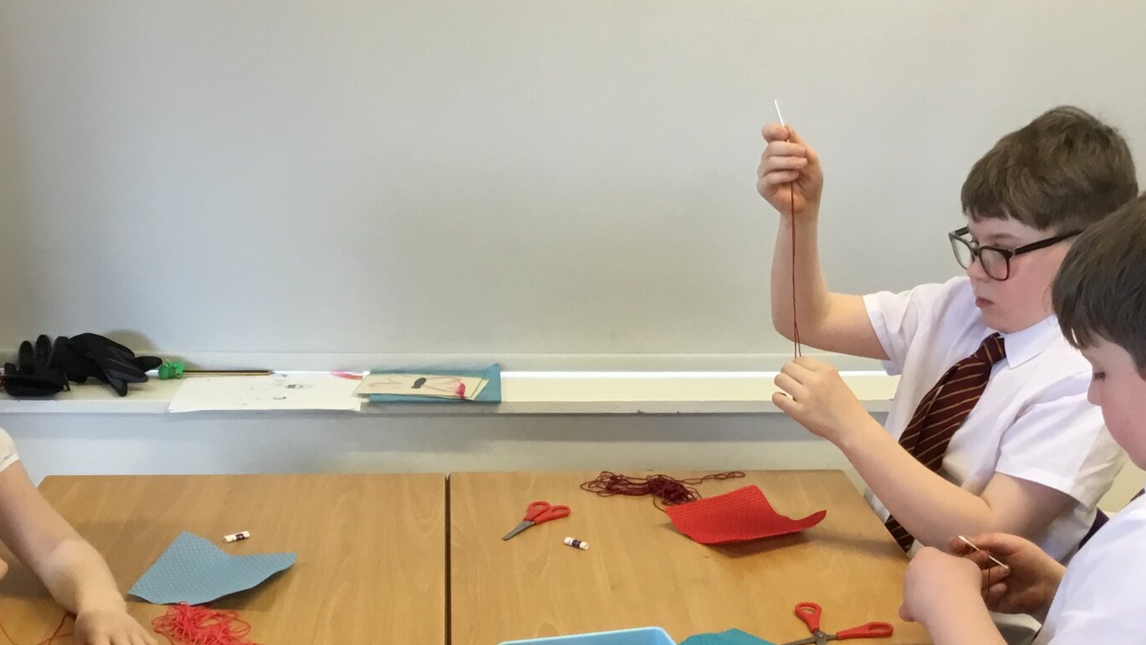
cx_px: 483
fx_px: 1550
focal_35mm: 51
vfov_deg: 23.2
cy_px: 520
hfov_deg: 40.5
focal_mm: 3.3
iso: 100
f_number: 2.4
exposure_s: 1/33
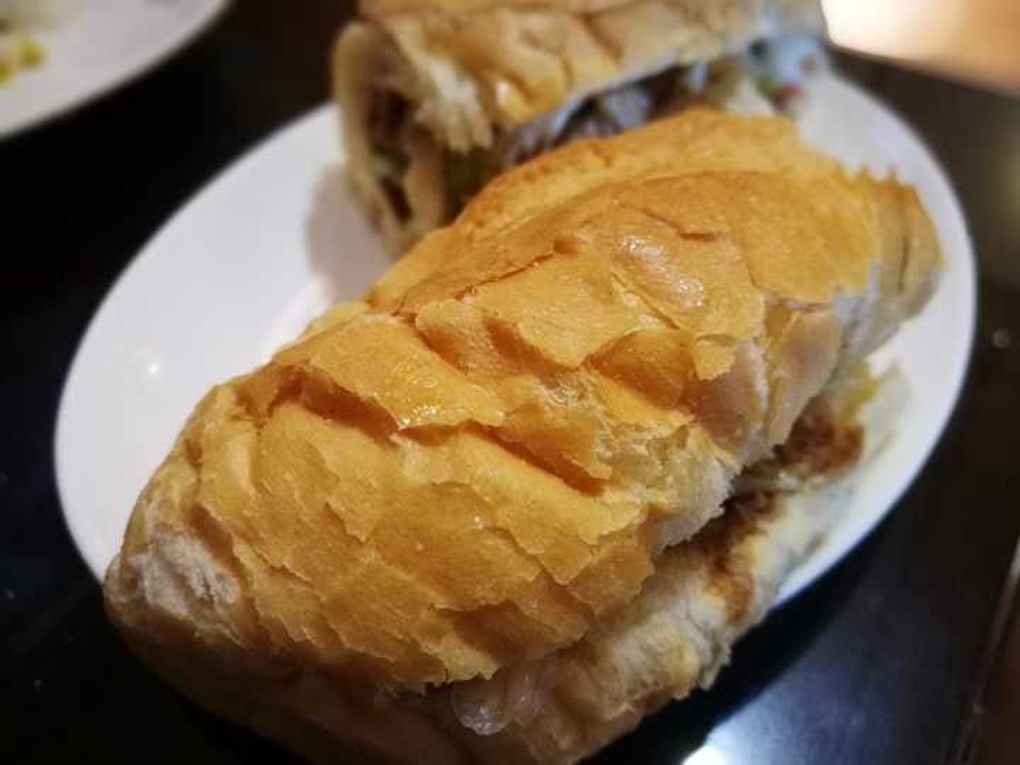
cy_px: 382
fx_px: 796
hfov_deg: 65.3
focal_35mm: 27
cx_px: 510
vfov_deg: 51.4
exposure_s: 1/20
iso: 500
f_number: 4
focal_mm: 4.5
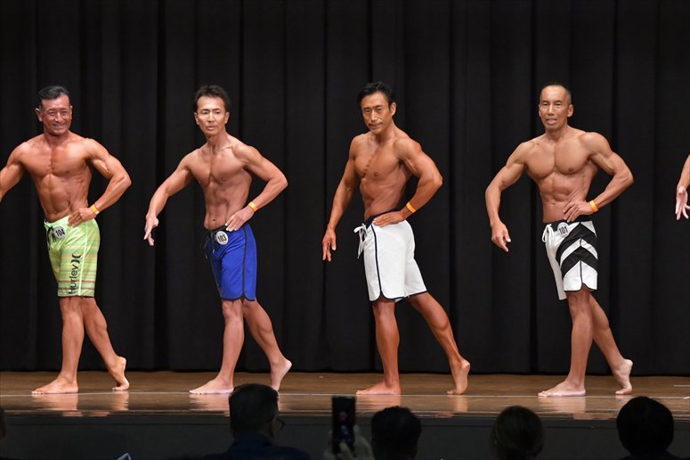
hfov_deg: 11.2
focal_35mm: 183
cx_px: 345
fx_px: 3506
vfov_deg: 7.5
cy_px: 230
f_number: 5.6
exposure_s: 1/400
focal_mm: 122
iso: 6400
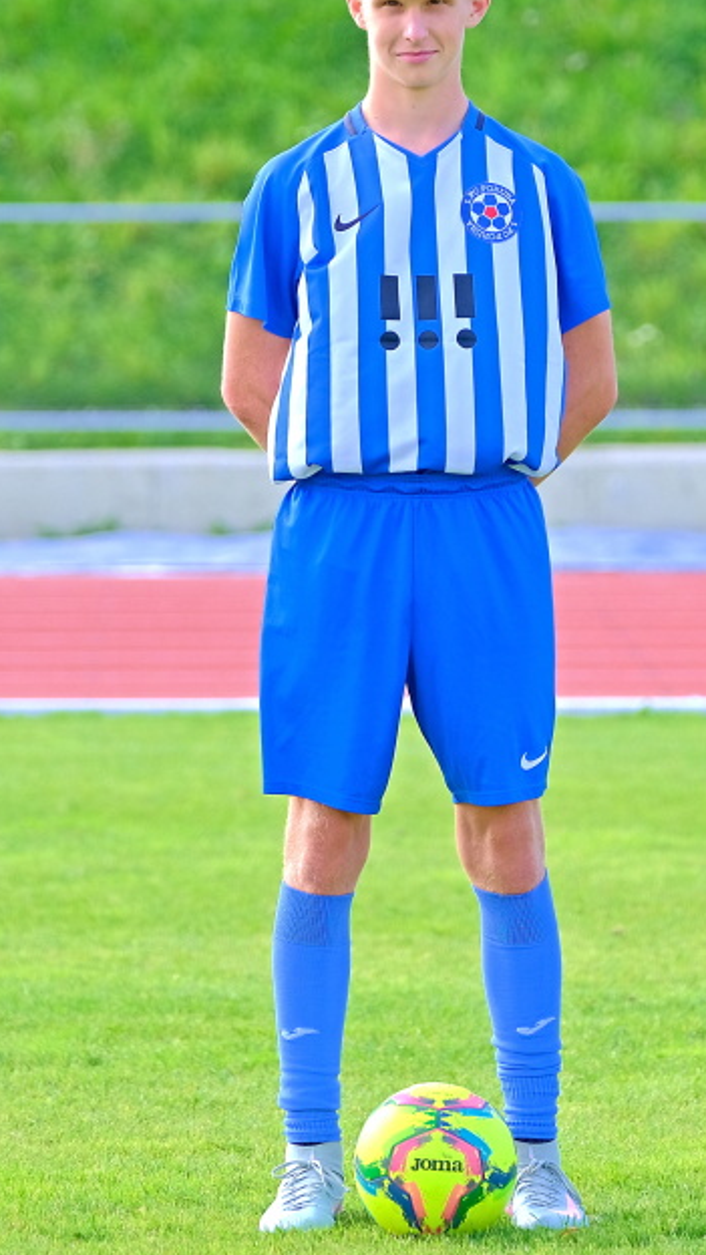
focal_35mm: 187
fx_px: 6223
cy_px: 556
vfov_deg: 11.5
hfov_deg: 6.5
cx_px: 391
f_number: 2.8
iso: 320
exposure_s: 1/900
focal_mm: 106
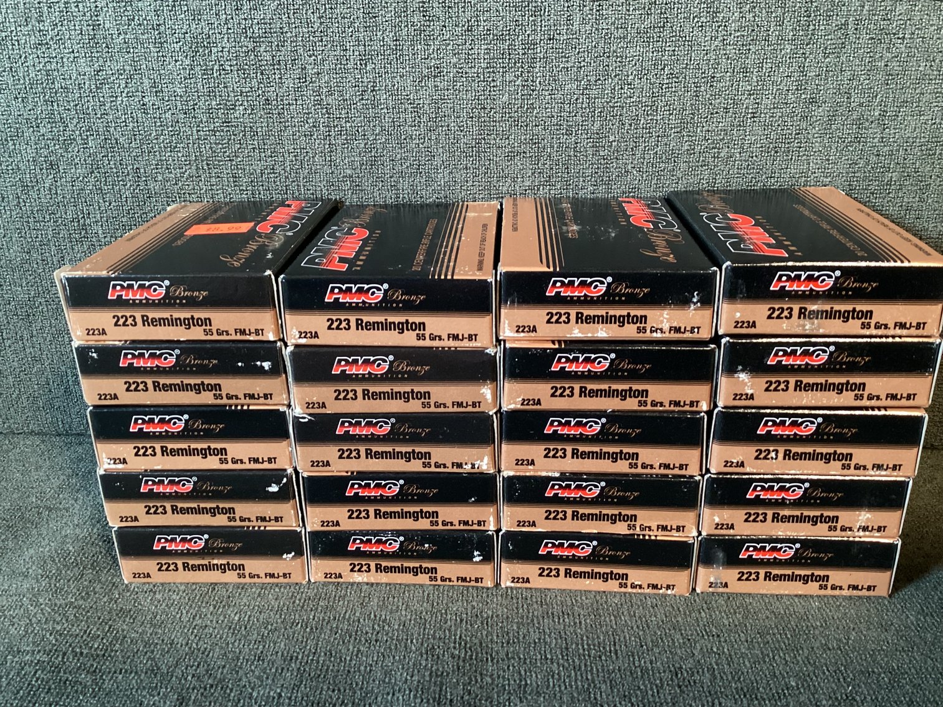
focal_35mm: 31
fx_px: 845
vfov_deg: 45.4
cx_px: 472
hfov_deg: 58.3
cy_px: 354
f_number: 2.4
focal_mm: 3.3
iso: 320
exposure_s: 1/30
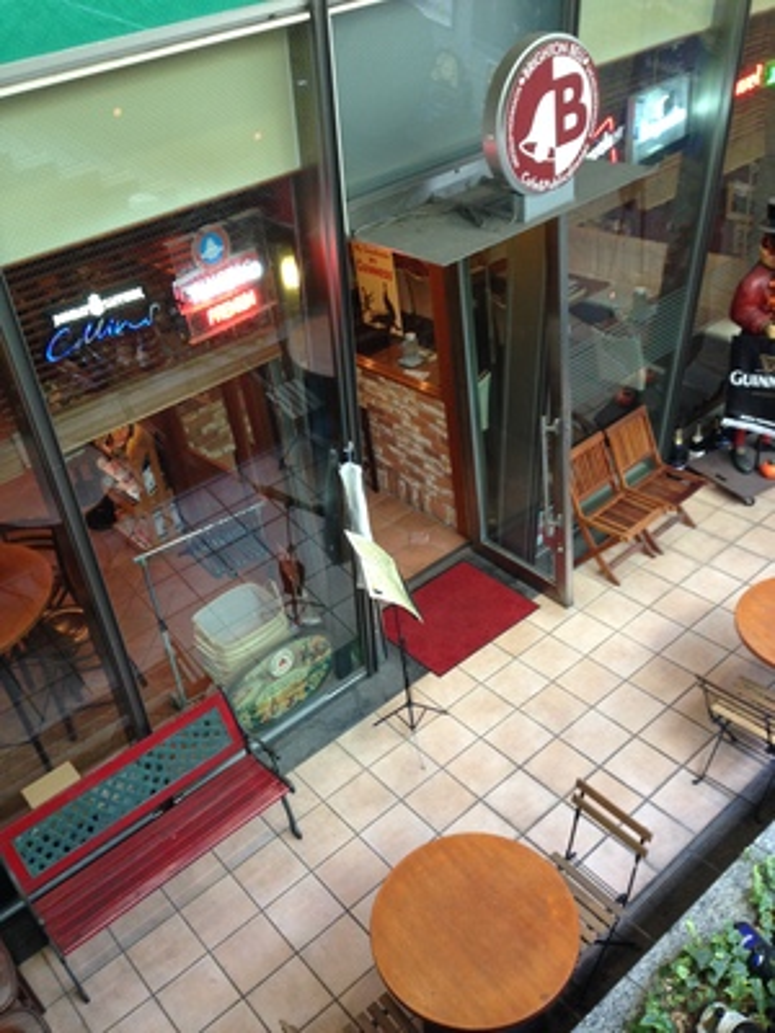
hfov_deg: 42.9
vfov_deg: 55.4
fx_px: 985
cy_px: 516
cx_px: 388
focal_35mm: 33
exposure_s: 1/20
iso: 100
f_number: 2.4
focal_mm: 4.12
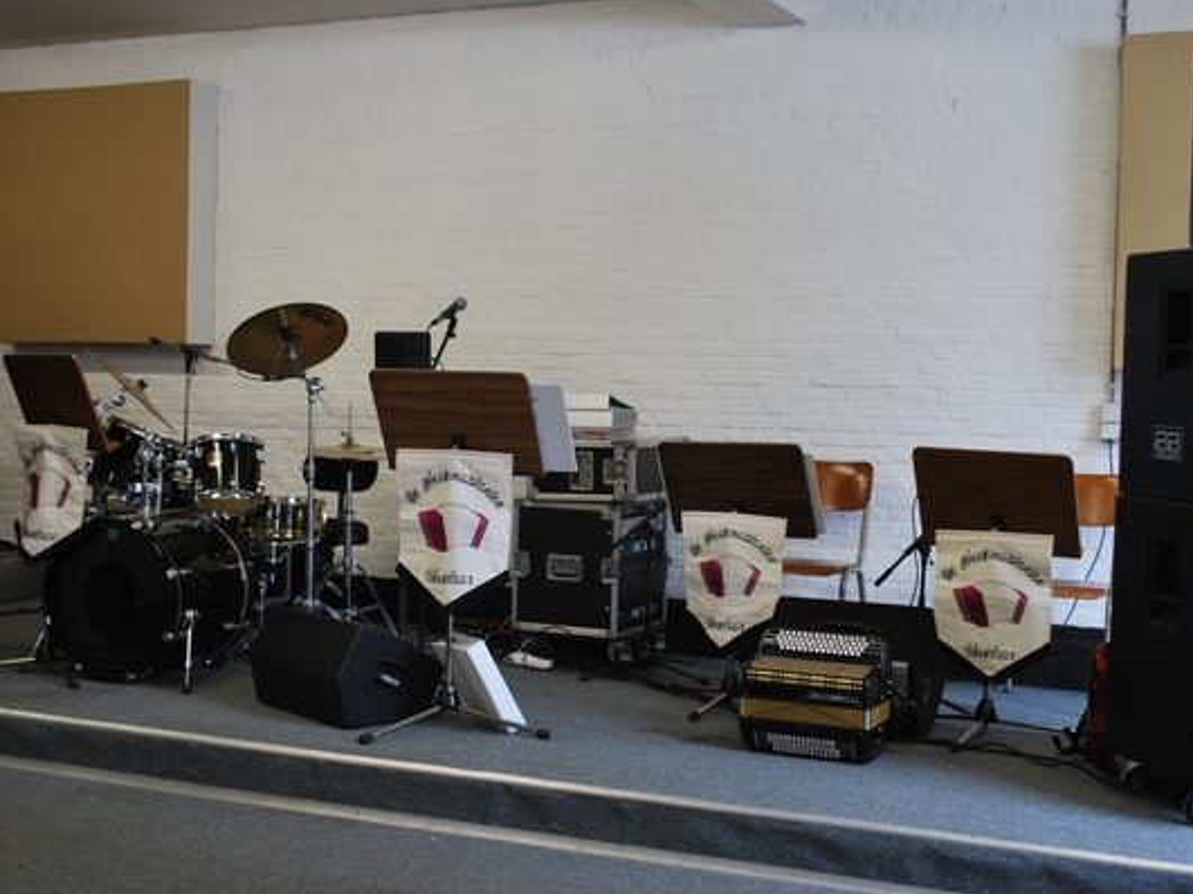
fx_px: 1688
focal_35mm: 49
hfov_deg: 38.9
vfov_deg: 29.7
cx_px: 638
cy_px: 447
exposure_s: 1/30
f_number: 4.8
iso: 200
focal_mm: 30
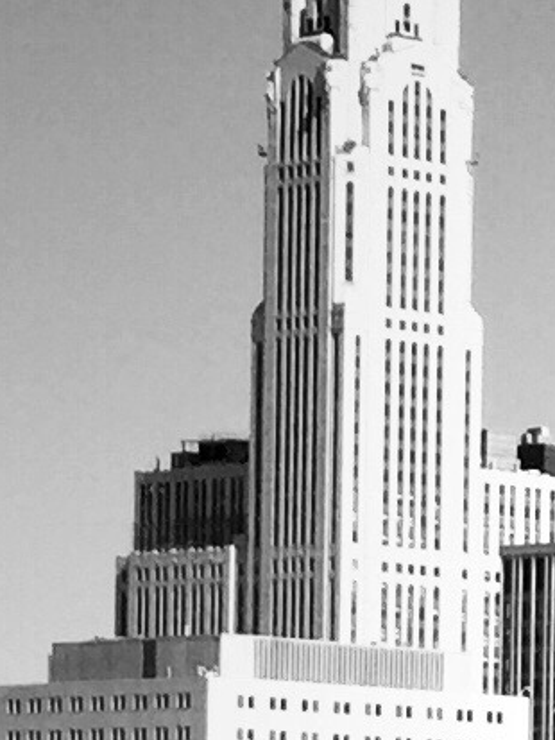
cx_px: 1638
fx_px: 4893
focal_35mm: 229
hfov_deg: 6.0
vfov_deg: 8.5
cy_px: 944
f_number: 2.2
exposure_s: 1/2326
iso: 32
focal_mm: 4.15
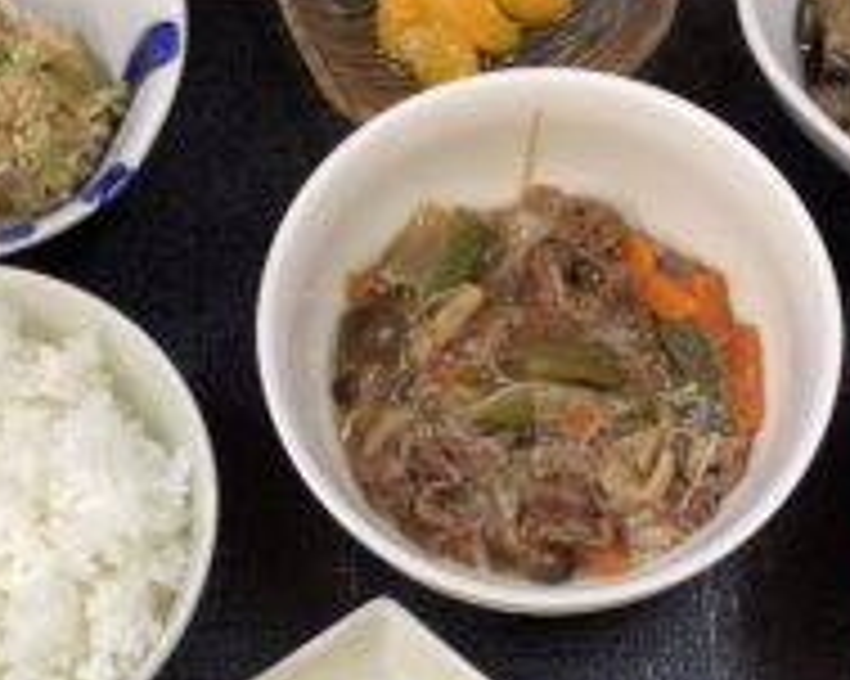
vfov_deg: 25.3
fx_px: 1509
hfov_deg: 31.3
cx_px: 528
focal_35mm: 60
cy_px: 426
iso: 125
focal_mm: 3.3
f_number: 2.4
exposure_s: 1/50
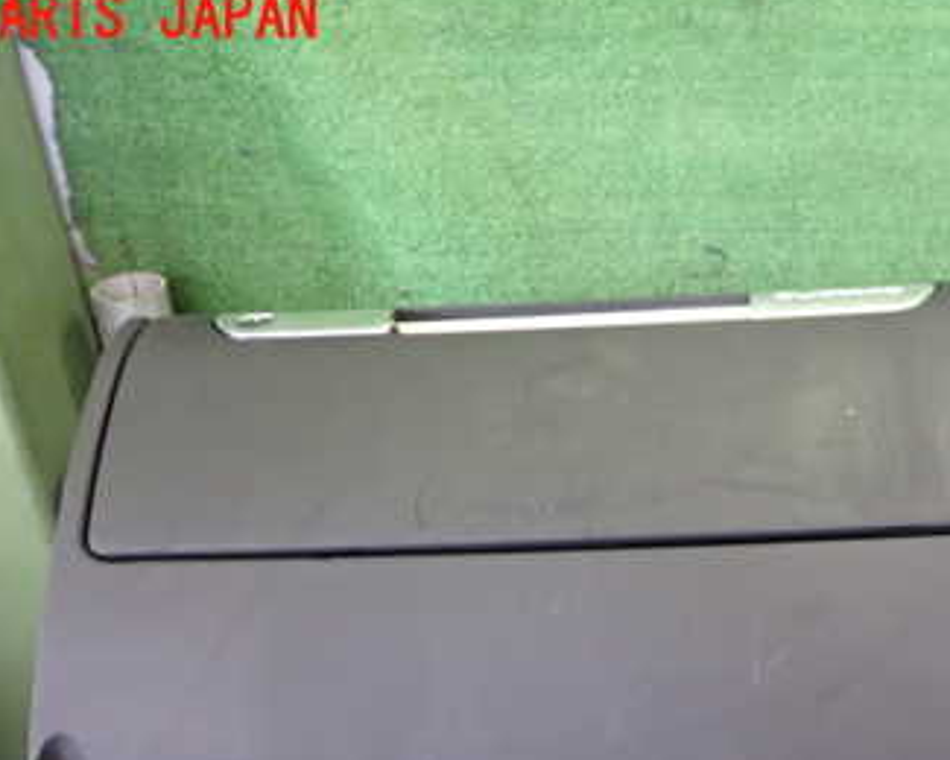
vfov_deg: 27.4
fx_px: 1518
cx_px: 664
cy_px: 640
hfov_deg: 34.3
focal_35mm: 54
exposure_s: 1/30
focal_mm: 5.4
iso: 640
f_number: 2.3
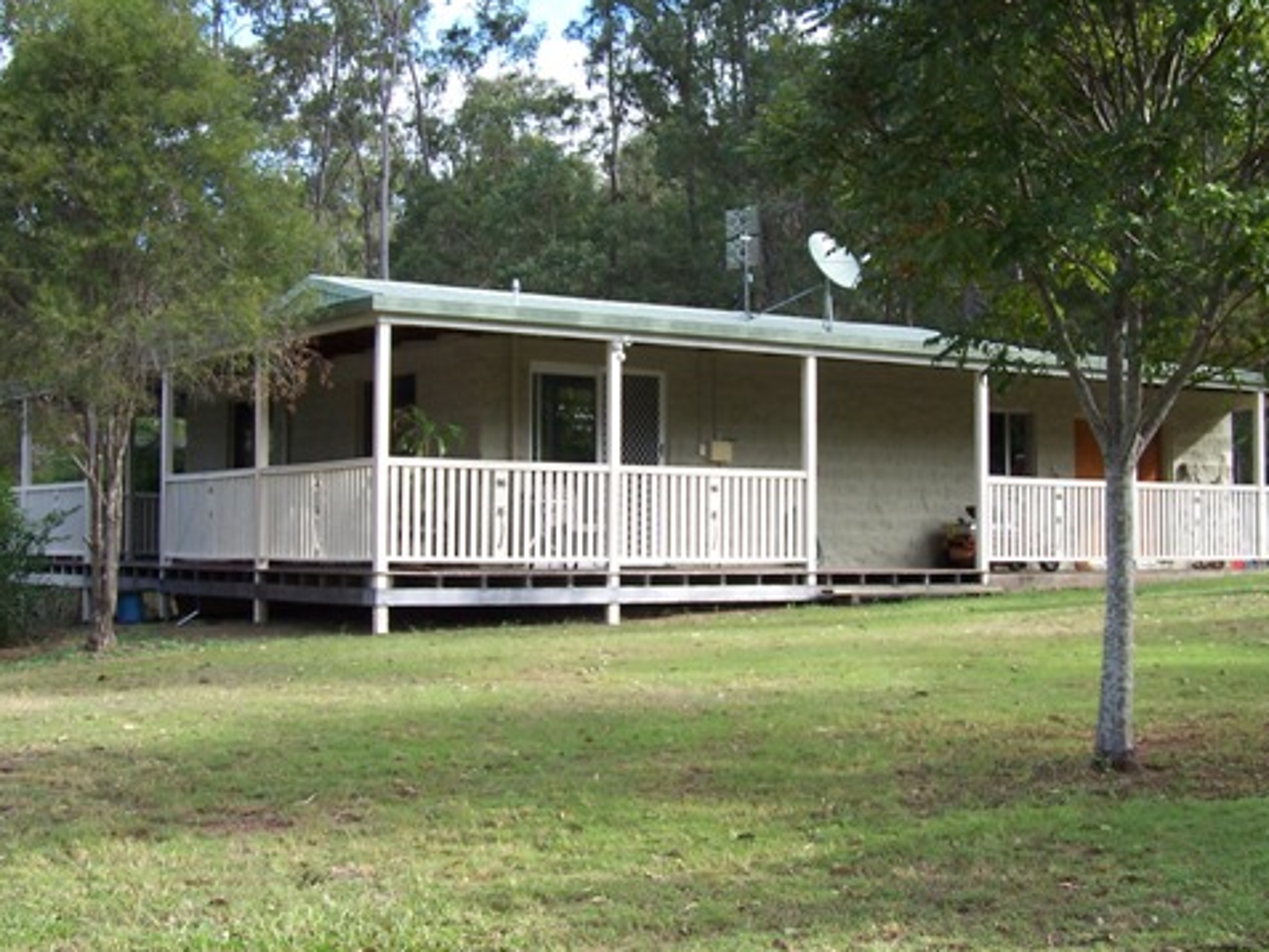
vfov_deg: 28.6
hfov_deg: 37.5
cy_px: 465
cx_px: 670
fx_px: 1870
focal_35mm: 51
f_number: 2.8
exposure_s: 1/200
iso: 80
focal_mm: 6.3
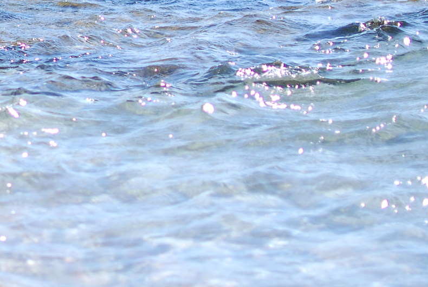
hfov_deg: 12.4
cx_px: -156
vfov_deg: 8.6
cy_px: -18
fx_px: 1900
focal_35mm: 160
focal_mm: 35
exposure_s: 1/2500
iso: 100
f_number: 1.8
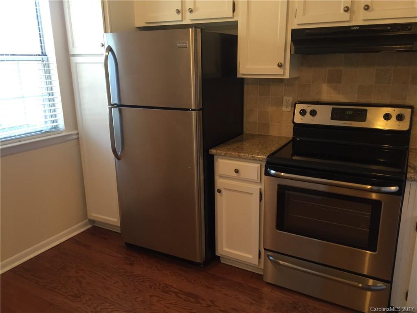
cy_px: 156
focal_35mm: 29
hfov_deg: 61.7
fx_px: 349
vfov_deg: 48.2
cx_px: 208
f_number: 2.2
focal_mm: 4.15
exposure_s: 1/30
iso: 100
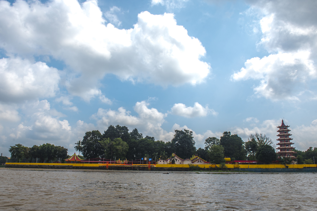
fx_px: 211
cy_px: 106
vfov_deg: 53.2
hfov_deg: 73.7
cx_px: 158
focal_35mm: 24
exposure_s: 1/320
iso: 100
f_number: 10
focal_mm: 24
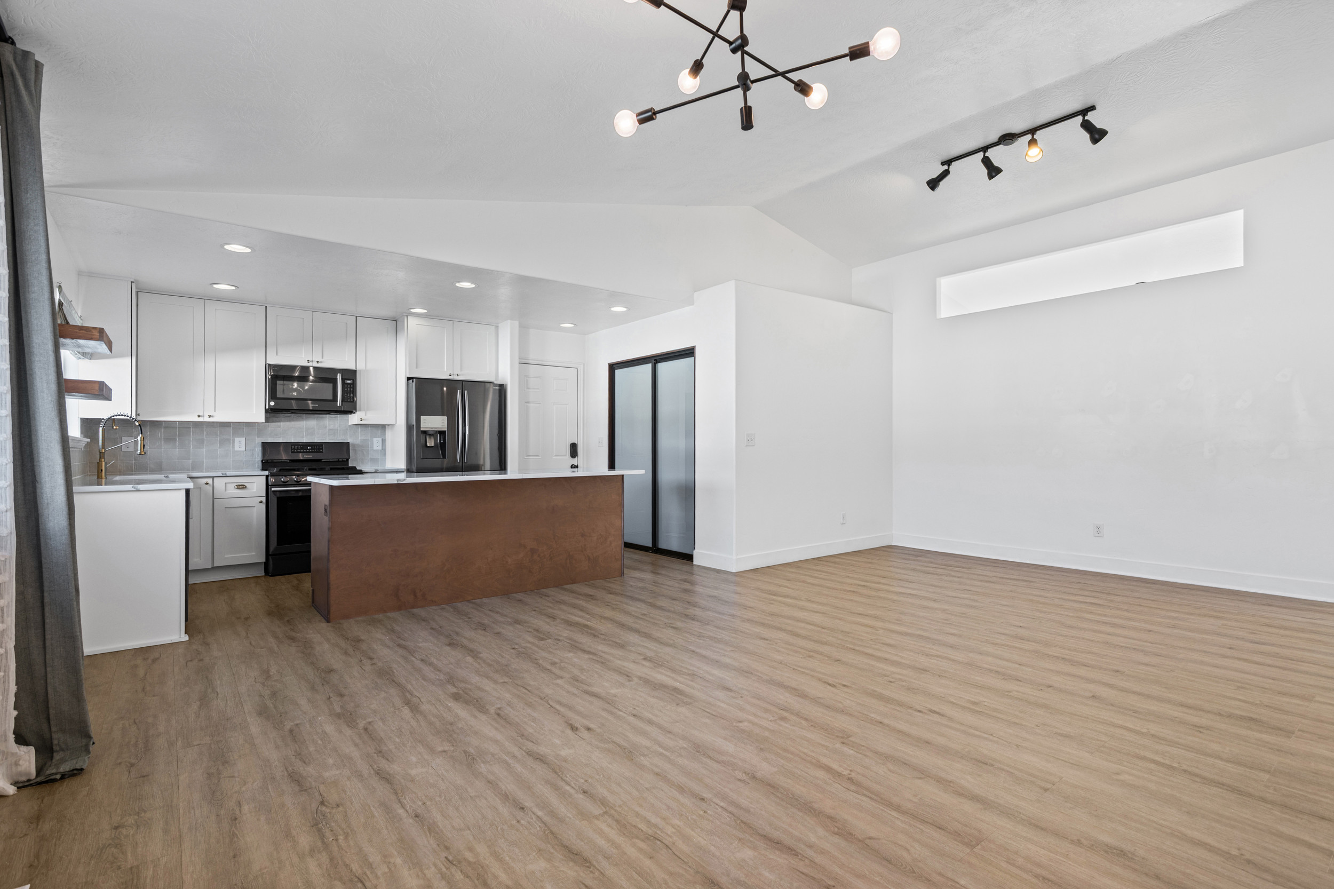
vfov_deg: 73.7
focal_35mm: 16
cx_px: 667
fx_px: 593
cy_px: 444
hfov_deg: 96.7
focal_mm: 16
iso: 250
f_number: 9
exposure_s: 1/6
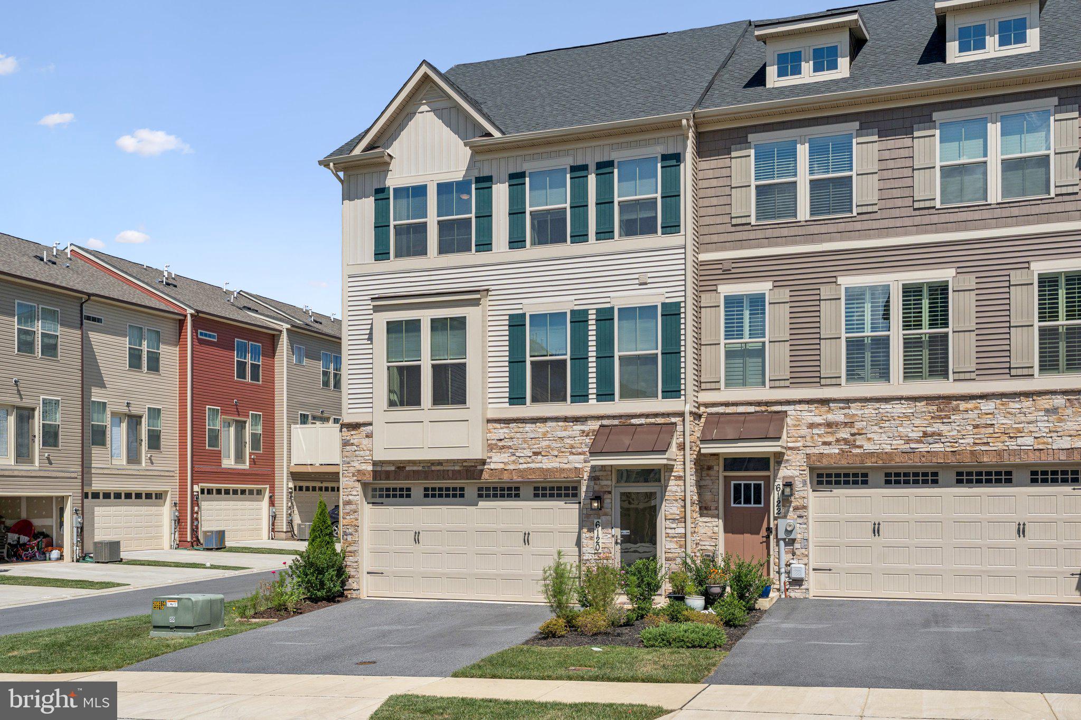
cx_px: 540
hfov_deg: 54.4
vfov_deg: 37.8
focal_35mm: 35
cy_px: 360
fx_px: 1051
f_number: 8
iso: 320
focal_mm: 35
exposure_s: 1/1600
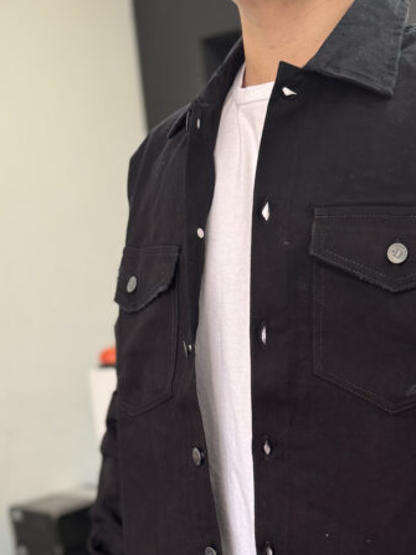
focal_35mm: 43
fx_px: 689
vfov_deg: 40.8
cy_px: 492
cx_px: 360
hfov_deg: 32.2
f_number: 1.78
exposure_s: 1/50
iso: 200
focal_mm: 6.76
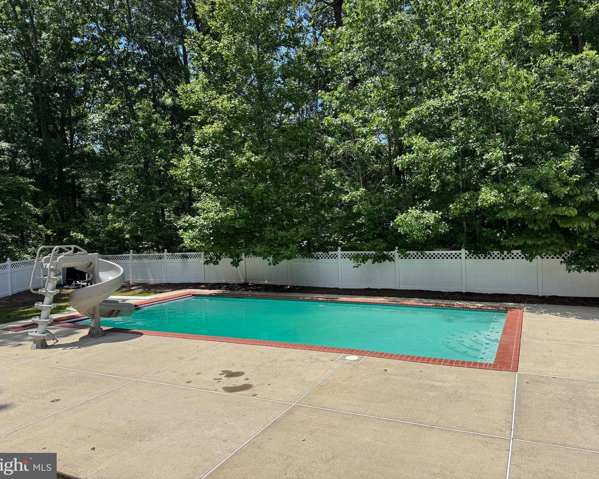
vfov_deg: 54.9
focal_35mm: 26
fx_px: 461
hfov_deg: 66.0
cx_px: 308
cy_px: 230
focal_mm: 6.76
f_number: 1.78
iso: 80
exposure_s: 1/4310
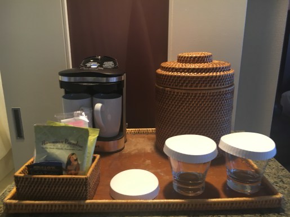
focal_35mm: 29
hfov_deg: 61.7
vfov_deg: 48.2
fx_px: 243
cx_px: 145
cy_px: 108
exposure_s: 1/30
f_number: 2.2
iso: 64
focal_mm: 4.15
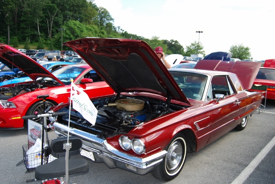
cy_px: 92
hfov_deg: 61.9
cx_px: 138
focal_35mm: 30
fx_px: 229
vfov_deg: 43.7
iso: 100
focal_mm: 20
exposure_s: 1/200
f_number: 4.5
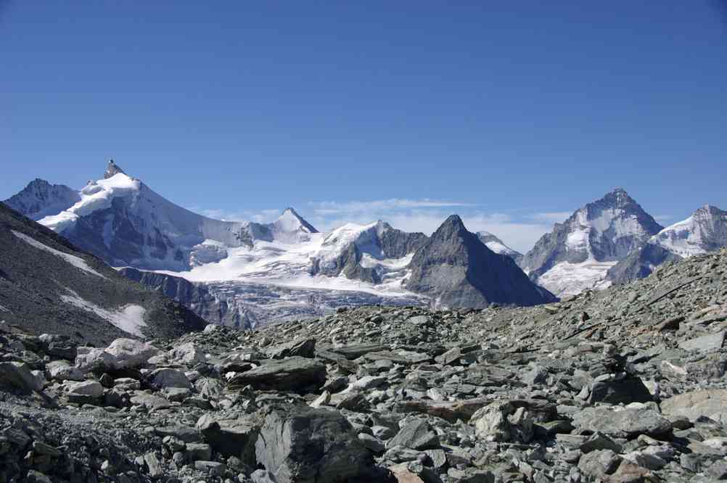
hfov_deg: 45.5
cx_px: 364
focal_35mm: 43
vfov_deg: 31.1
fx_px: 867
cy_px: 242
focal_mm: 29.4
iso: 100
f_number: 8
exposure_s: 1/350
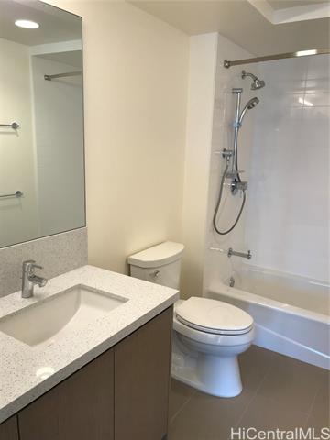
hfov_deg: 49.7
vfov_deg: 63.4
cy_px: 220
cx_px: 165
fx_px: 356
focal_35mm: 28
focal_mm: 3.99
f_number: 1.8
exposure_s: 1/60
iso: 32
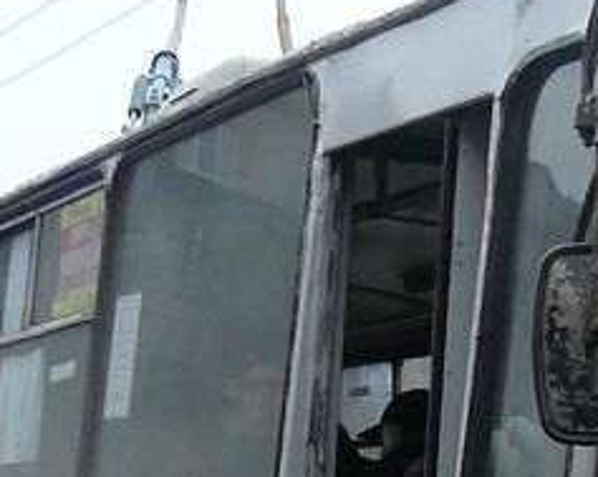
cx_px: 545
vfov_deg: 10.0
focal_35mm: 152
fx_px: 2687
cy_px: 533
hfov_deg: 12.6
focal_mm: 6
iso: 200
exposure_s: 1/400
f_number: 2.8
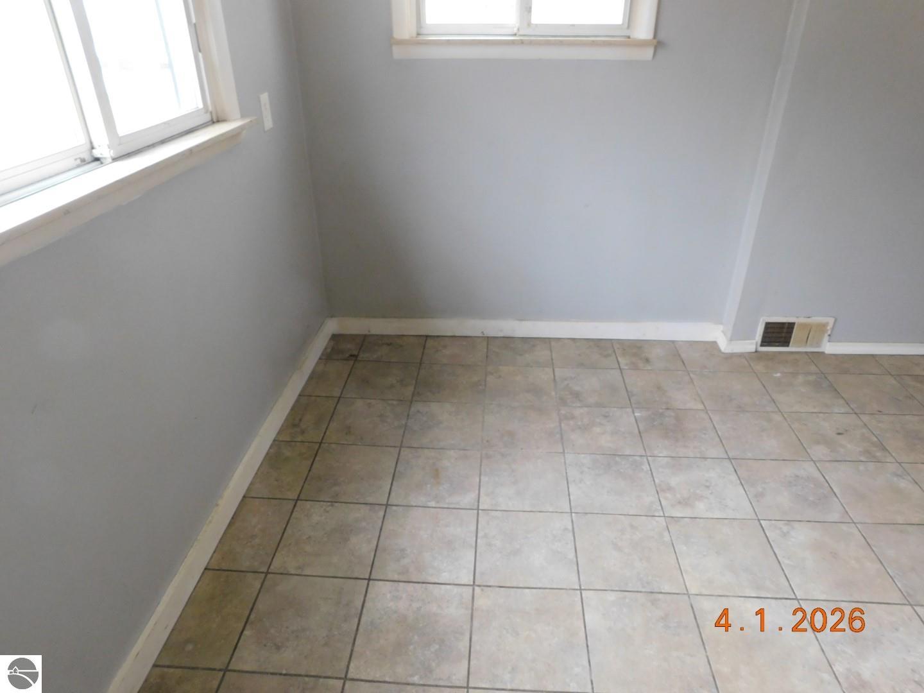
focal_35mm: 23
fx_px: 614
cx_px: 462
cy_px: 346
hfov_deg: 73.9
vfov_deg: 58.9
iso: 320
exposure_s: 1/30
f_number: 3
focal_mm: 4
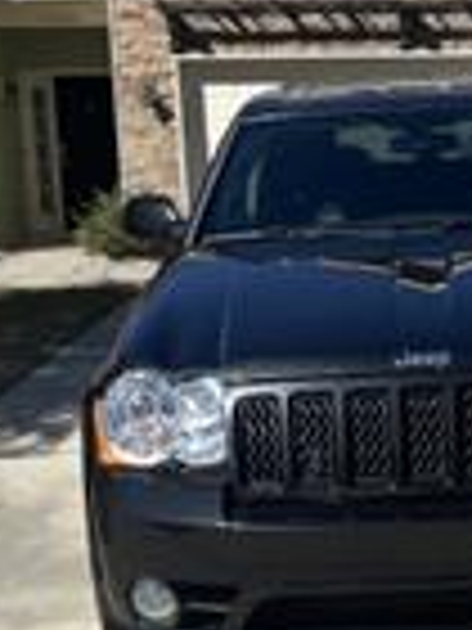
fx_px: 1273
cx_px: 459
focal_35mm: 70
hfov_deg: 20.4
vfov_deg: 27.8
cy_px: 351
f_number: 1.5
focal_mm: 5.7
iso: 50
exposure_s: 1/4630
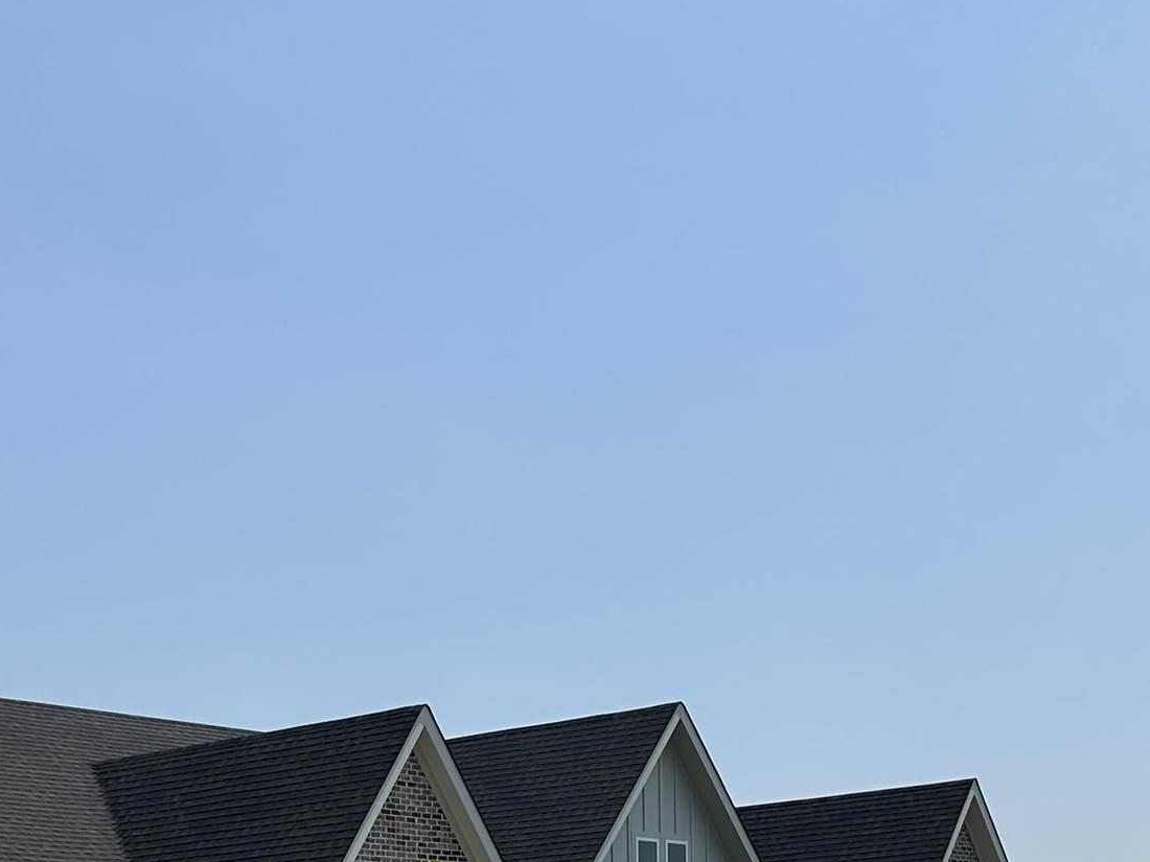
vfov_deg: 20.5
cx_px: 296
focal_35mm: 67
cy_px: 1040
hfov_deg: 28.6
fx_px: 2226
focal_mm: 6.86
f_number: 1.78
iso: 80
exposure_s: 1/8197
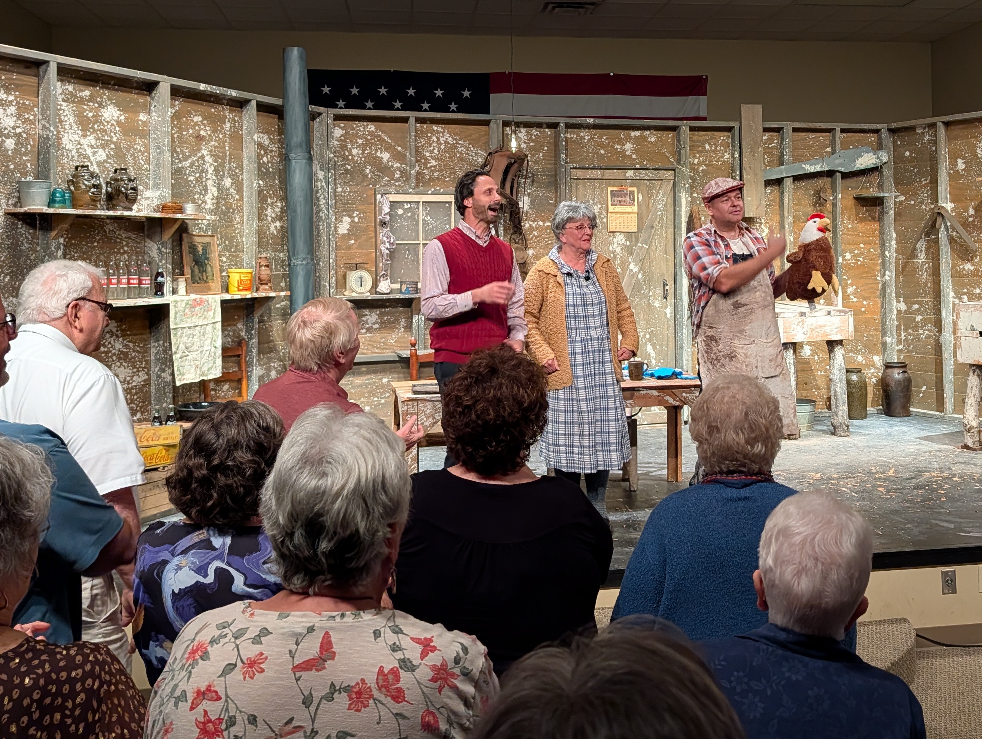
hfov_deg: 49.6
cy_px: 236
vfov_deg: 38.3
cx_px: 609
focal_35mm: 37
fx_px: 1051
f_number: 1.68
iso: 579
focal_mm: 6.9
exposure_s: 1/60
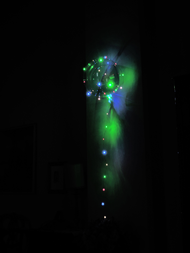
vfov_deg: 38.2
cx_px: 95
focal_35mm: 50
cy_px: 126
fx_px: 366
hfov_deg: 29.1
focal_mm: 10.7
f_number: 3.2
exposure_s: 1
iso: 80
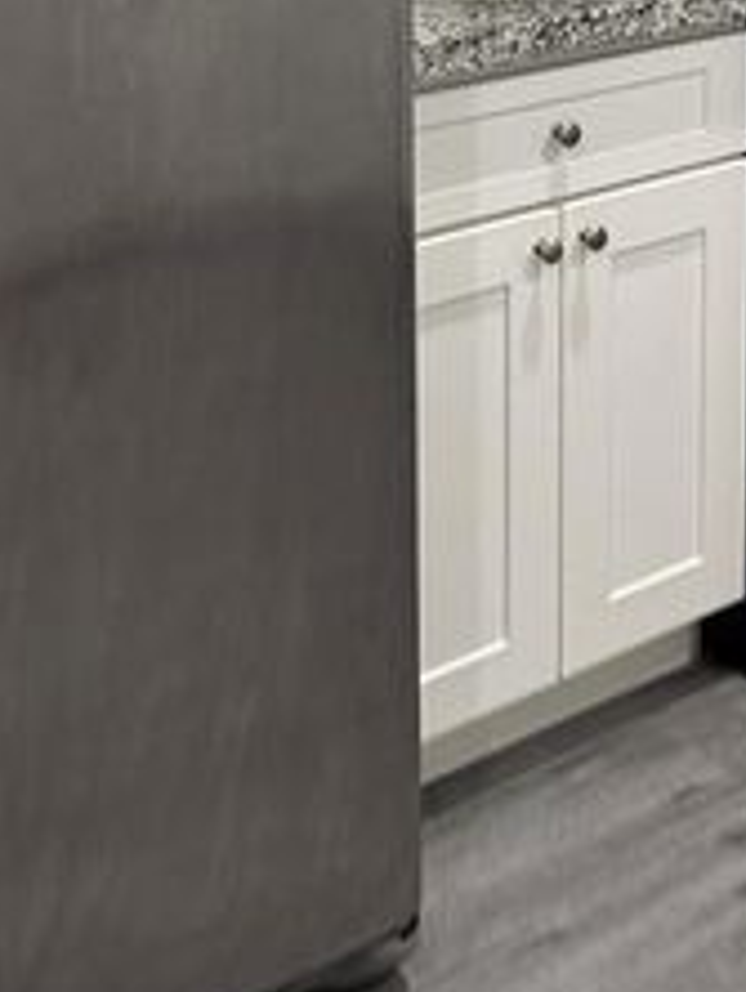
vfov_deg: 25.5
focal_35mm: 72
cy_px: -29
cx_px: 643
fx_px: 2065
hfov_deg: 20.2
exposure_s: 1/60
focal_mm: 6.86
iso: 160
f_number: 1.78
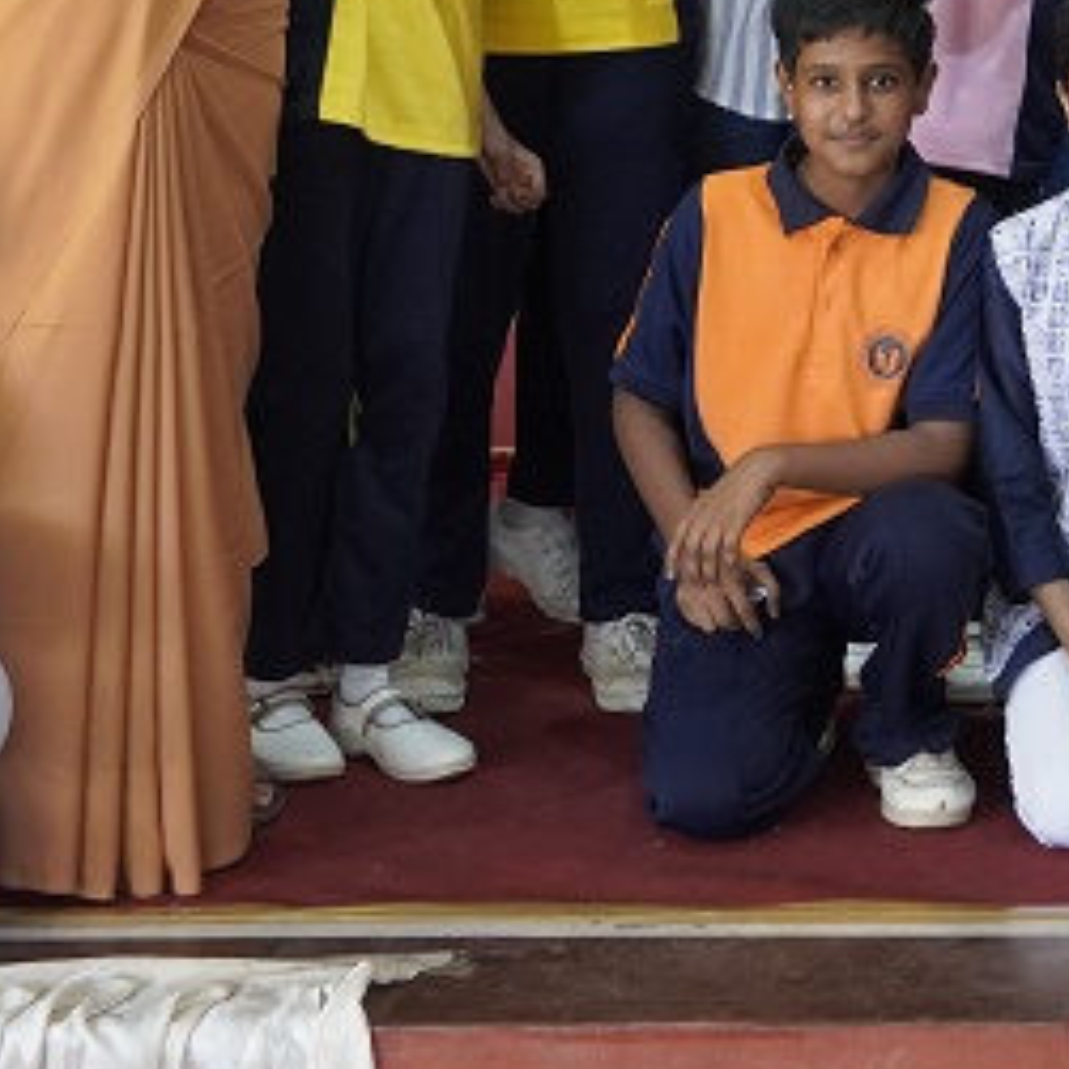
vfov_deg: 14.7
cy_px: -43
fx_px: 4077
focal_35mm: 117
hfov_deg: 14.5
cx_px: 1273
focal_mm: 23
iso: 1000
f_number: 4
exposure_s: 1/160
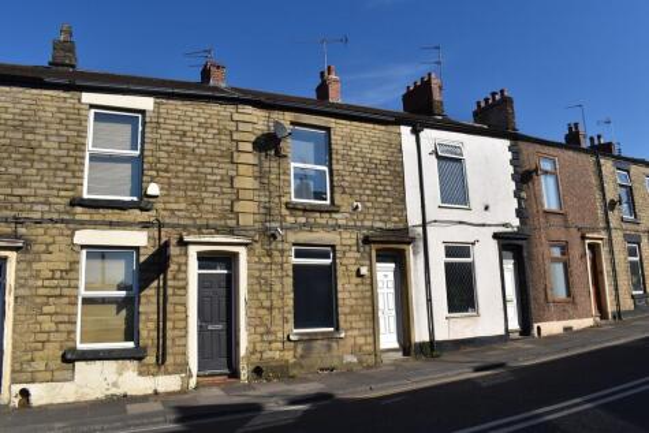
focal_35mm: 27
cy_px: 216
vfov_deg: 48.0
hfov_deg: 67.4
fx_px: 487
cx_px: 324
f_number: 11
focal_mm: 18
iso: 200
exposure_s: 1/500
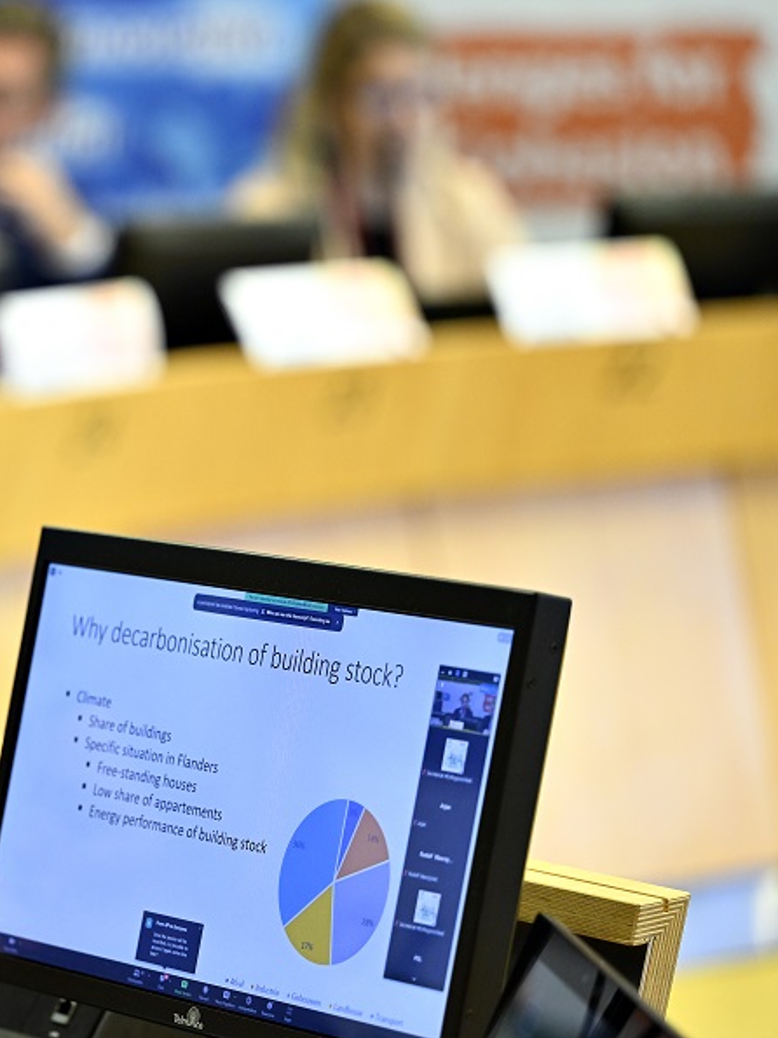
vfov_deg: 12.4
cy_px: 516
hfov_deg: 9.2
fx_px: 4796
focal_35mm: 160
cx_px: 52
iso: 2000
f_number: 2.8
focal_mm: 110
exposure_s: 1/320
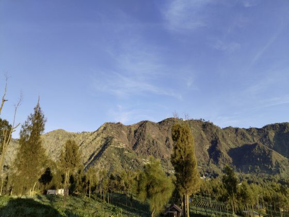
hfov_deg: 61.7
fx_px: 242
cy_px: 108
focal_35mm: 29
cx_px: 144
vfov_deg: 48.2
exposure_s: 1/528
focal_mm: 4.75
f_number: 1.8
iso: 100
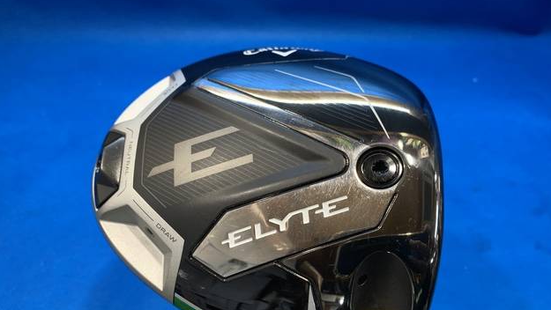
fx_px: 424
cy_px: 205
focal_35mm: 29
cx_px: 279
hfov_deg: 66.0
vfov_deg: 39.8
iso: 100
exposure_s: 1/60
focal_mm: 4.25
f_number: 1.8
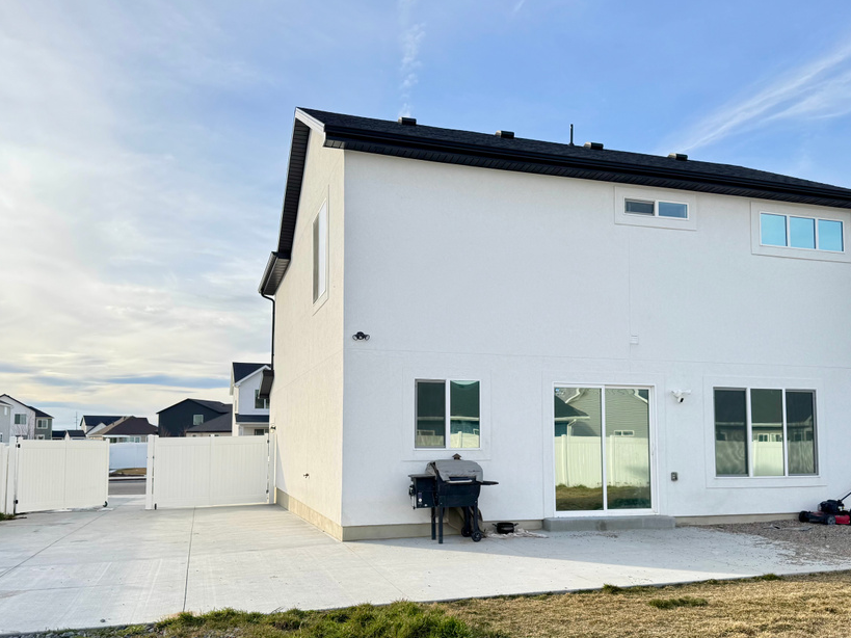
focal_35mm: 30
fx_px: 737
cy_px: 388
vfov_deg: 46.5
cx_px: 443
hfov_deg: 60.0
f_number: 1.78
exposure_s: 1/1721
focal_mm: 6.76
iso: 80
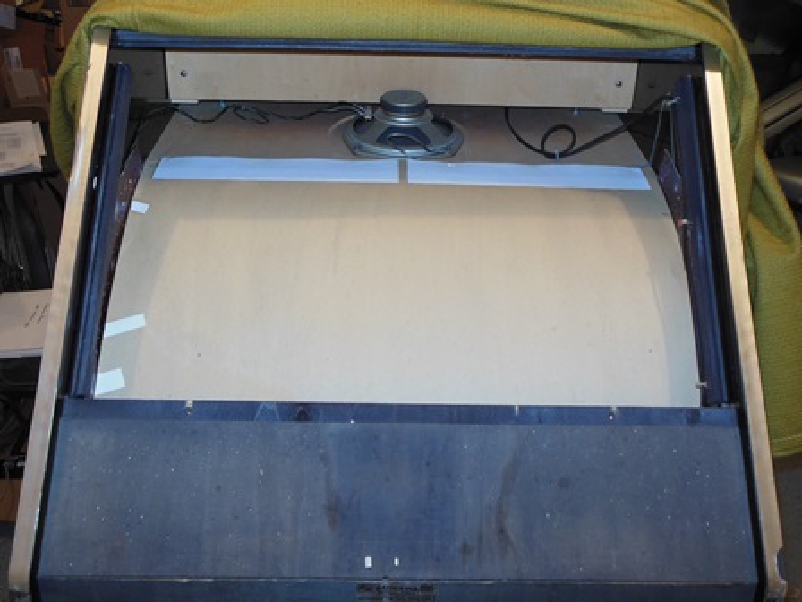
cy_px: 301
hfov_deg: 61.7
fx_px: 672
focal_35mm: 29
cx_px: 401
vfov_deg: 48.2
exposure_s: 1/30
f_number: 3.3
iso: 200
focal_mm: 5.2
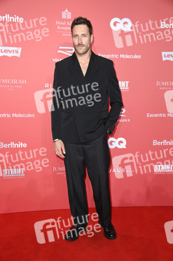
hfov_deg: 30.5
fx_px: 318
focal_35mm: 44
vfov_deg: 44.5
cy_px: 130
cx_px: 86
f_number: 5.6
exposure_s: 1/250
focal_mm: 44
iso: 1000
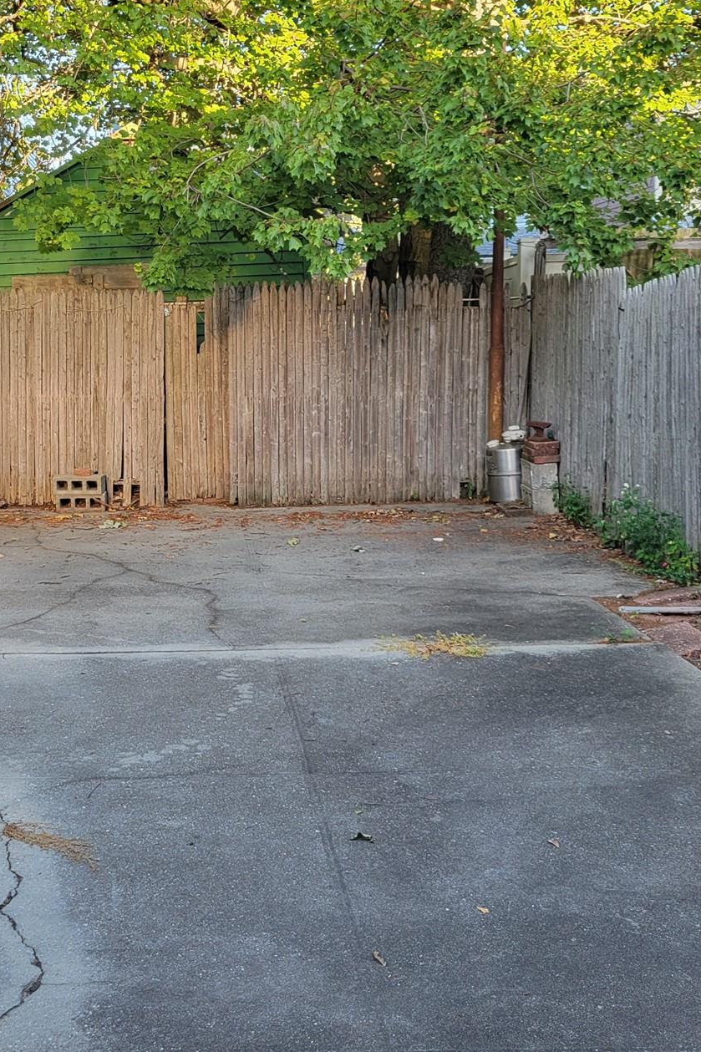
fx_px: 1285
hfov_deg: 30.1
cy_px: 483
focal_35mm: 44
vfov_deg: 44.5
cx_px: 198
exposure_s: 1/120
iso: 50
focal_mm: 5.4
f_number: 1.8
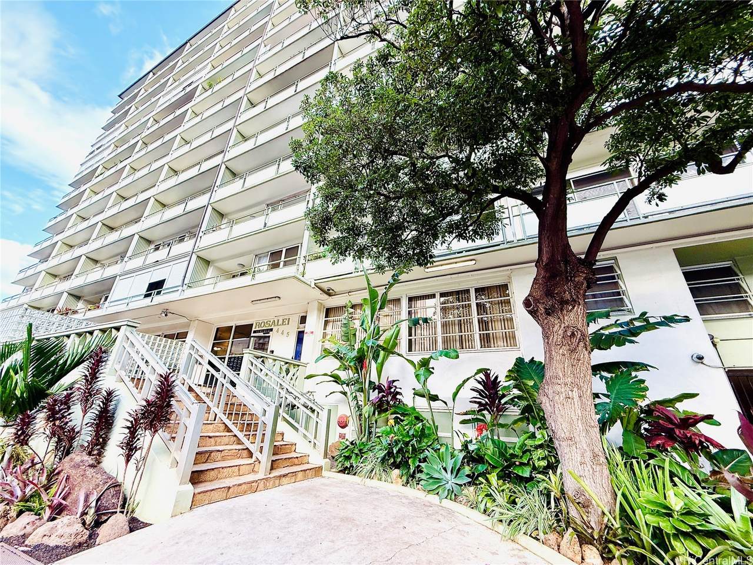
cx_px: 376
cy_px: 282
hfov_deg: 102.1
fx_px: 305
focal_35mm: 14
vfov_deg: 85.7
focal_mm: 2.22
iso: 50
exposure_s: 1/116
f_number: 2.2
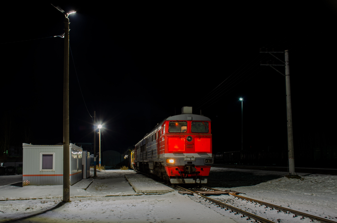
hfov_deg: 53.2
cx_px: 168
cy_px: 112
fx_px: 336
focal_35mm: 36
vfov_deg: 36.7
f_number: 8
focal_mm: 24
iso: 200
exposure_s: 2.5
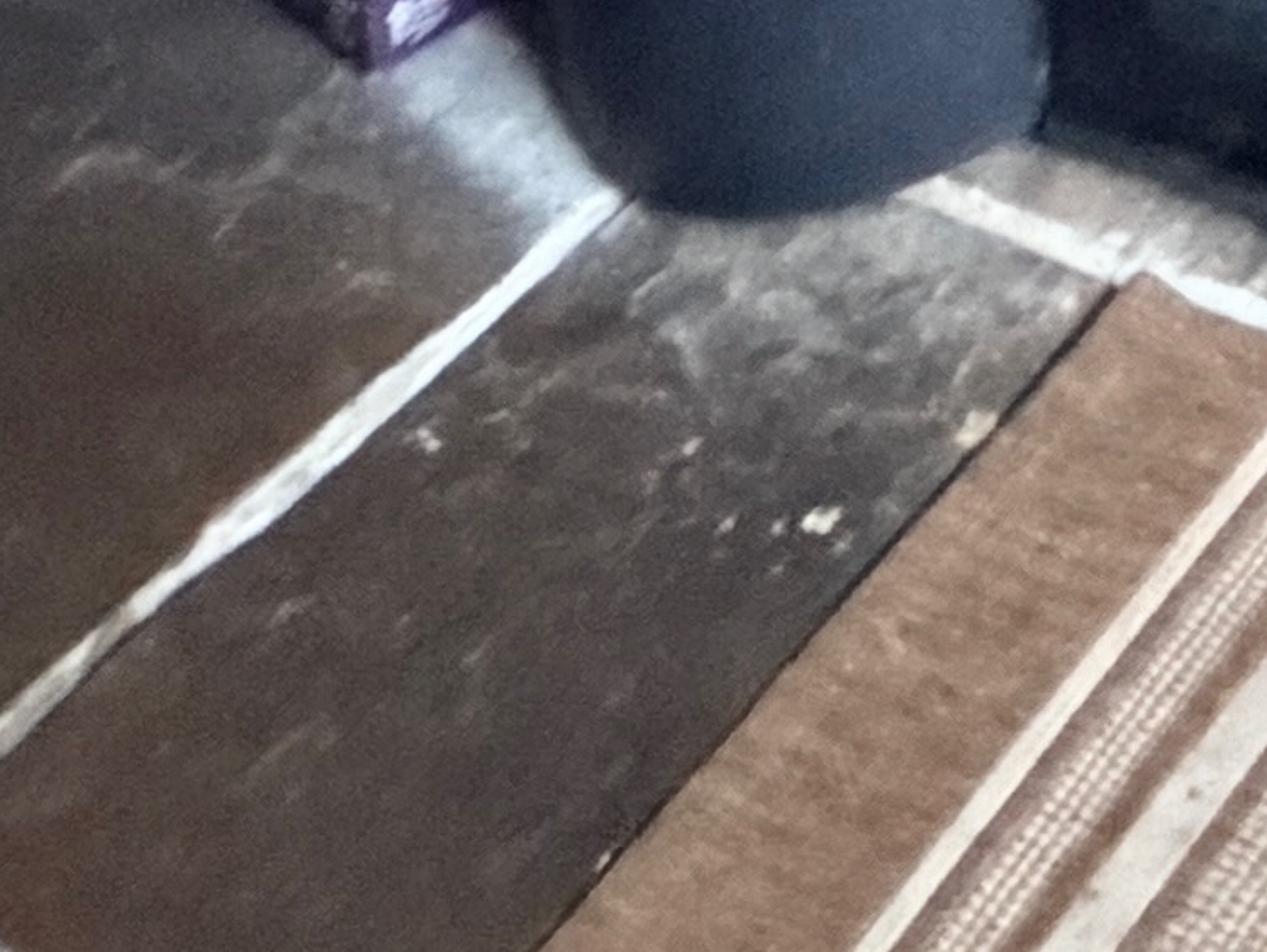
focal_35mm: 107
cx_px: 2386
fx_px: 3918
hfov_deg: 15.4
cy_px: -2238
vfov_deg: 9.4
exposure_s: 1/30
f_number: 2.2
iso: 3200
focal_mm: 2.22
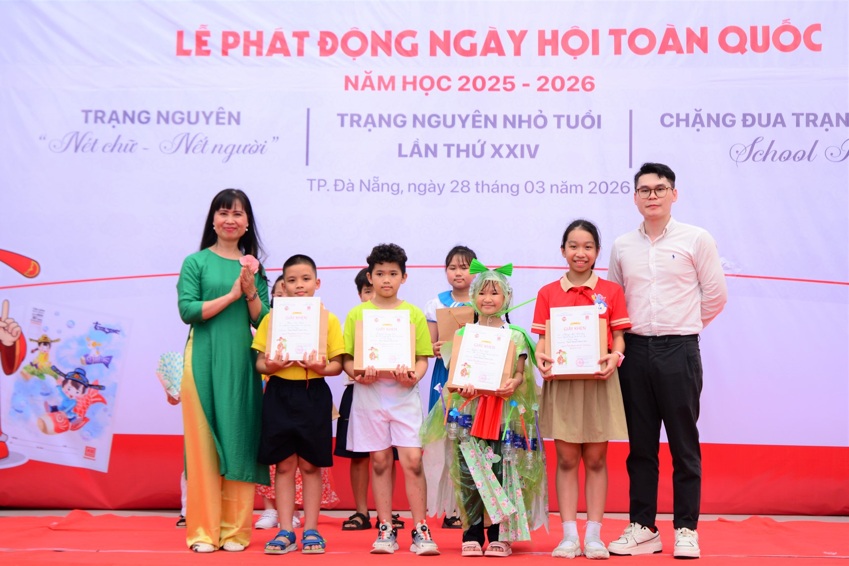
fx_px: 1769
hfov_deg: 27.0
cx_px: 424
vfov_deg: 18.2
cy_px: 283
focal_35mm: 75
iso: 100
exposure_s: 1/200
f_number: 5
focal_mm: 50
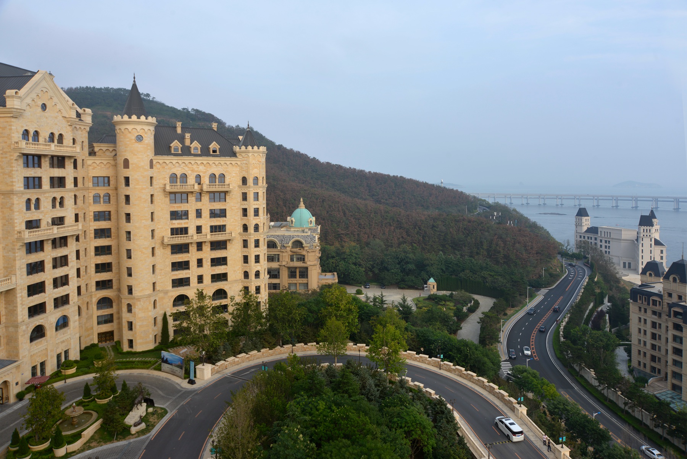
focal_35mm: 24
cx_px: 344
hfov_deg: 73.7
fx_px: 458
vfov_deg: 53.2
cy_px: 230
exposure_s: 1/80
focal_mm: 24
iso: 100
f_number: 5.6
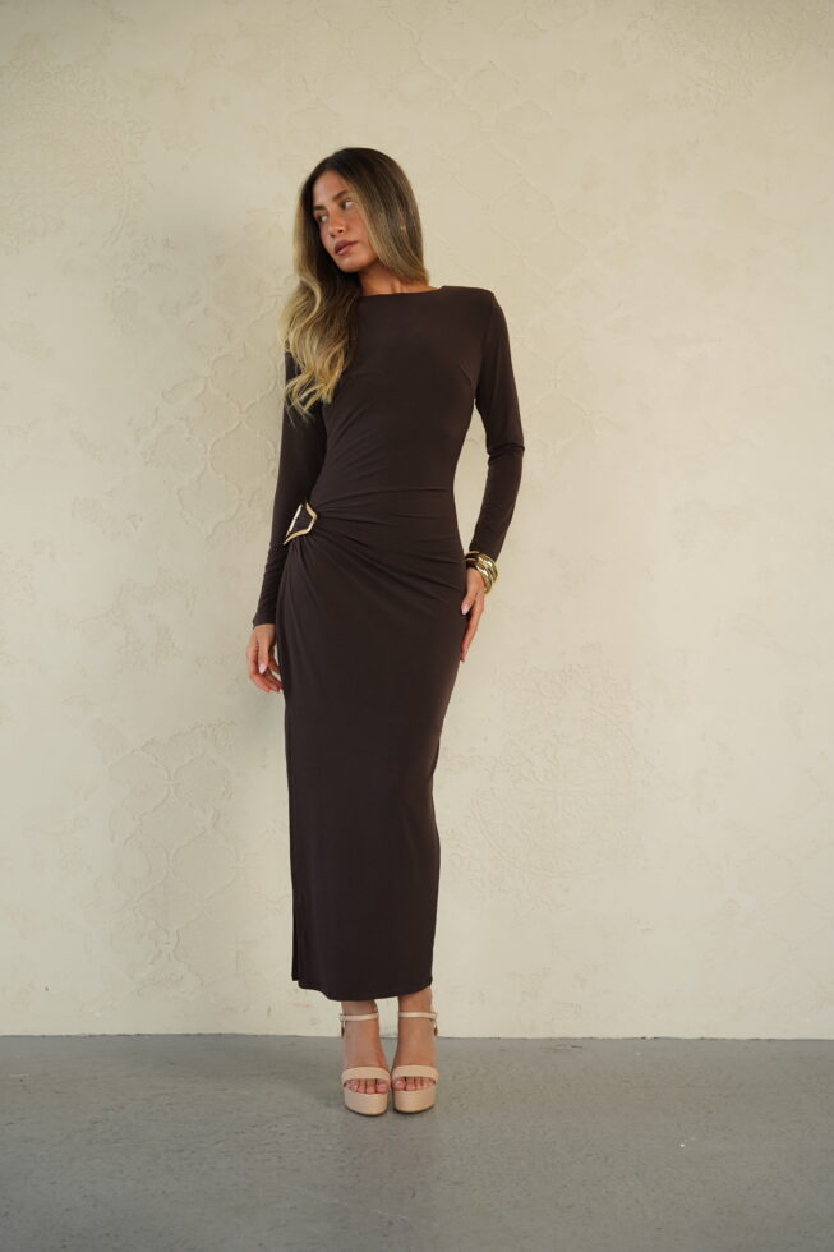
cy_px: 626
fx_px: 1575
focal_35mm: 45
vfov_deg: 43.4
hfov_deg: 29.7
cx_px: 417
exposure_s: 1/320
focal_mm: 45.3
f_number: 3.2
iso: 640
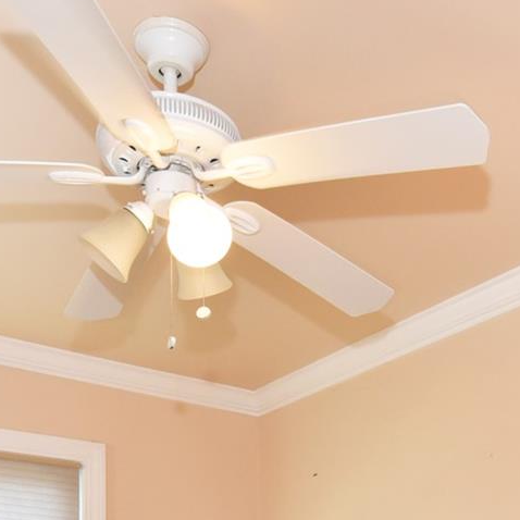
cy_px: 691
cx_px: 335
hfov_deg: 33.2
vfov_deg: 27.4
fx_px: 867
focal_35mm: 51
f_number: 8
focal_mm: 14
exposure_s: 1/200
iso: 1600
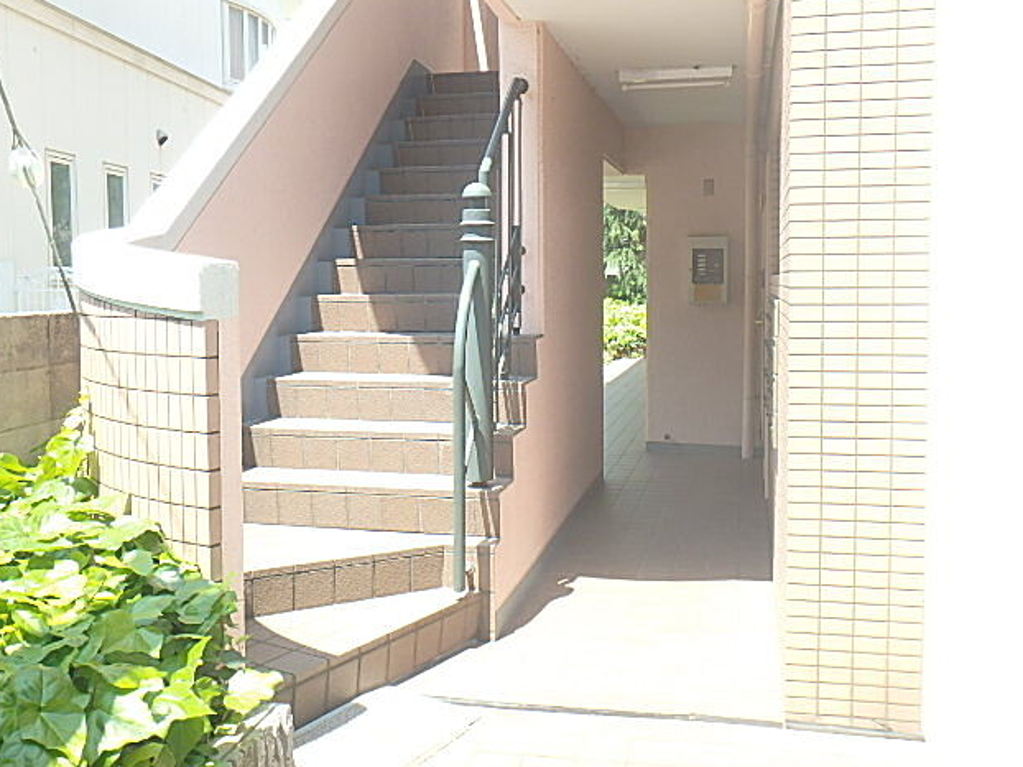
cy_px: 387
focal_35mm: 35
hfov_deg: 52.6
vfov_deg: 40.7
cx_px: 503
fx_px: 1034
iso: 125
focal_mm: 6
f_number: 4.9
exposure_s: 1/100
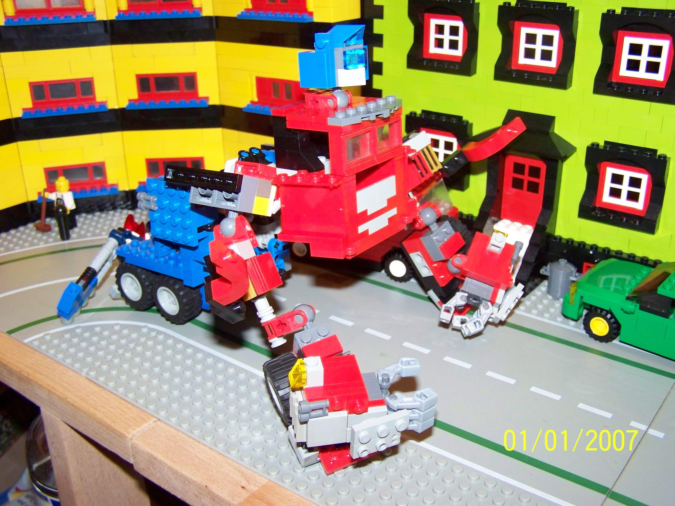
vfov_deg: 37.7
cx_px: 338
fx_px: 741
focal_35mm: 38
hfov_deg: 49.0
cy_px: 253
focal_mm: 6.3
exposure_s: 1/30
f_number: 2.8
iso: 200
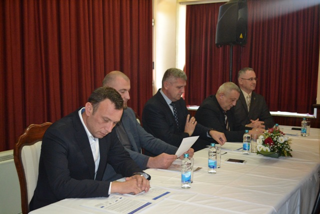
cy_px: 107
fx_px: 387
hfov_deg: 45.0
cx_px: 160
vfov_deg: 30.9
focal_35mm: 44
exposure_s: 1/60
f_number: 4.5
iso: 3200
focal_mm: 29
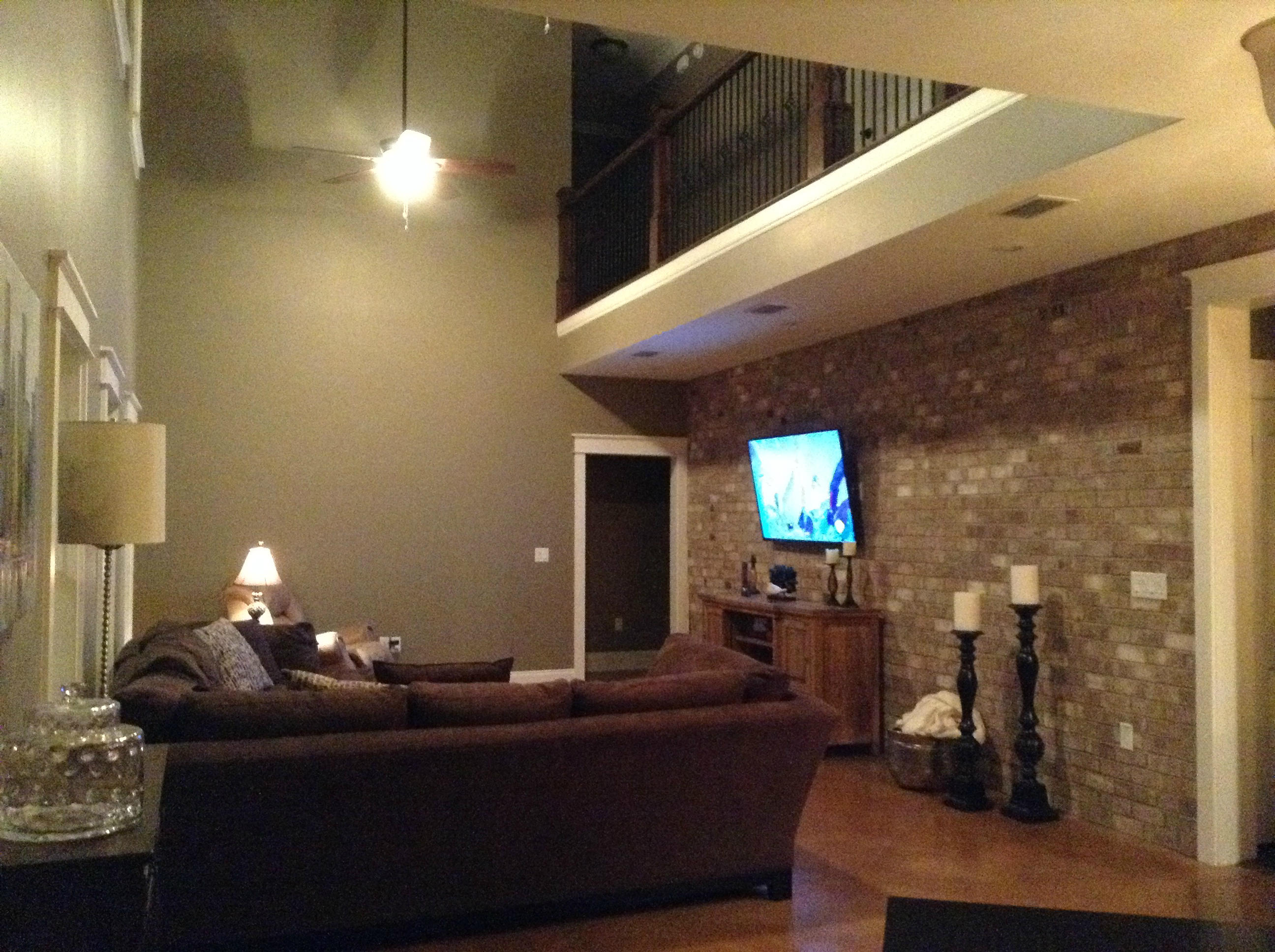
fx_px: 1214
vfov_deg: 42.8
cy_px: 476
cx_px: 638
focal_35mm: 33
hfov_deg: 55.4
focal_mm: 3.3
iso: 640
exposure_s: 1/15
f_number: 2.4
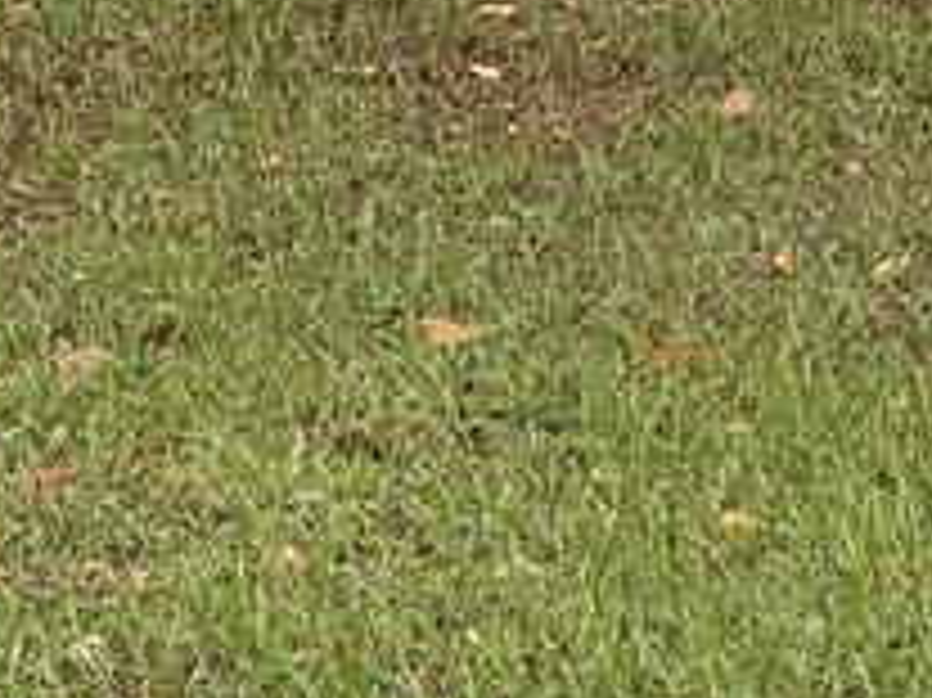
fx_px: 5409
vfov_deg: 6.7
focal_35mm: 201
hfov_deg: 9.5
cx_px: 1517
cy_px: -1369
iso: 50
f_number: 1.6
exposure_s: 1/1233
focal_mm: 5.96
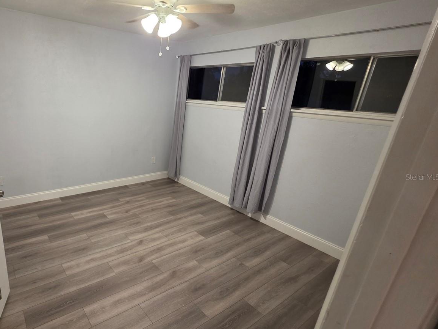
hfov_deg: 84.0
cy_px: 177
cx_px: 138
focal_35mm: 18
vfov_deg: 71.5
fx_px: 228
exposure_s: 1/60
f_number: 1.9
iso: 250
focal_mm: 2.2
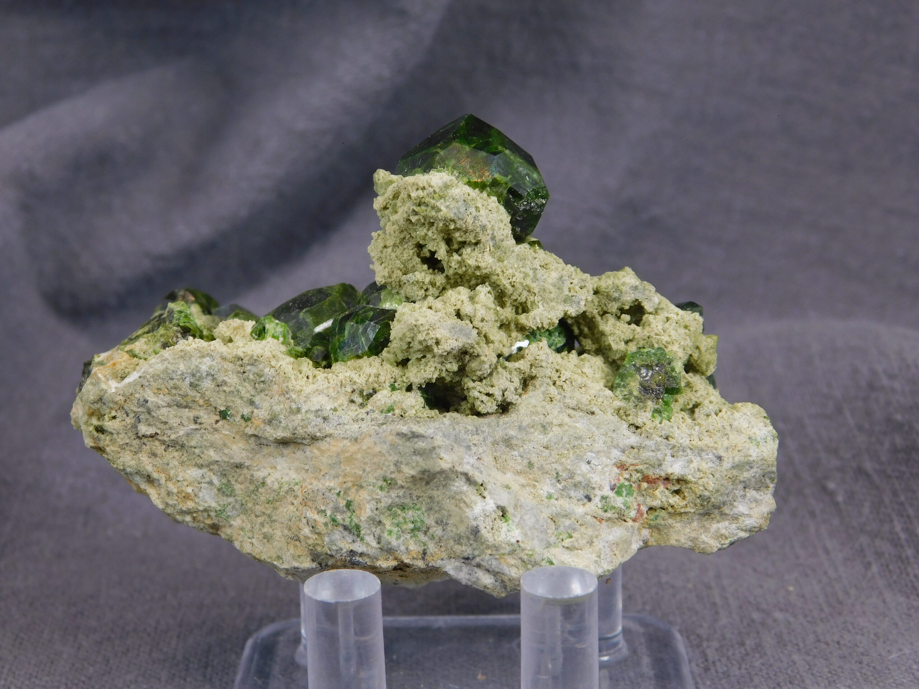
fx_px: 1752
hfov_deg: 29.4
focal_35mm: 66
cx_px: 460
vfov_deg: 22.3
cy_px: 344
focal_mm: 11.7
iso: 125
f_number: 4.2
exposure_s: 1/125
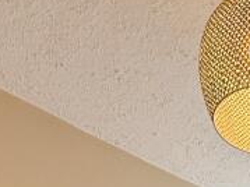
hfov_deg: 22.9
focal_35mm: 80
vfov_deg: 12.1
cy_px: 518
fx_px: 577
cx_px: 282
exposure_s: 1/100
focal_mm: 2.22
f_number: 2.2
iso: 160
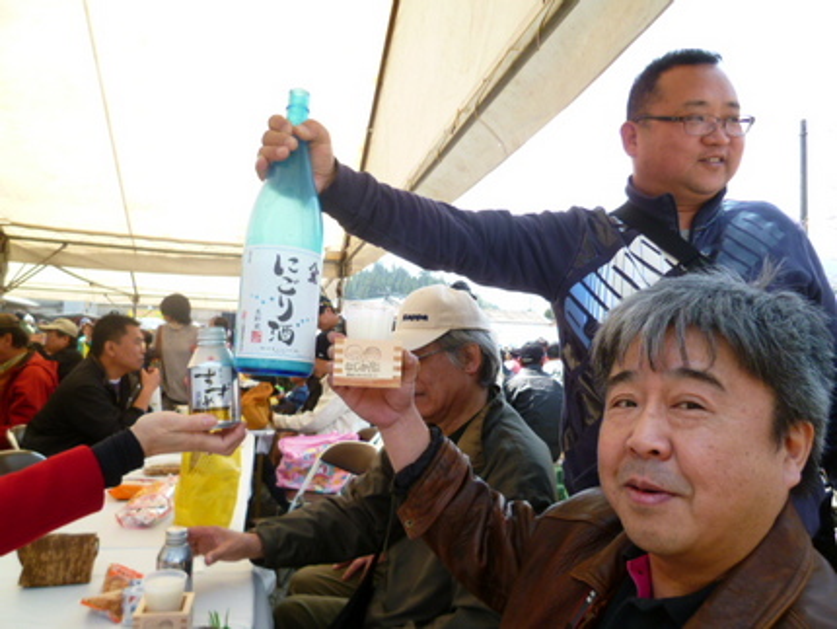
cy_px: 314
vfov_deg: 56.9
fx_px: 581
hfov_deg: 71.6
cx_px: 418
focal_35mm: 24
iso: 100
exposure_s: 1/400
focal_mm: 4.3
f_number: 2.5
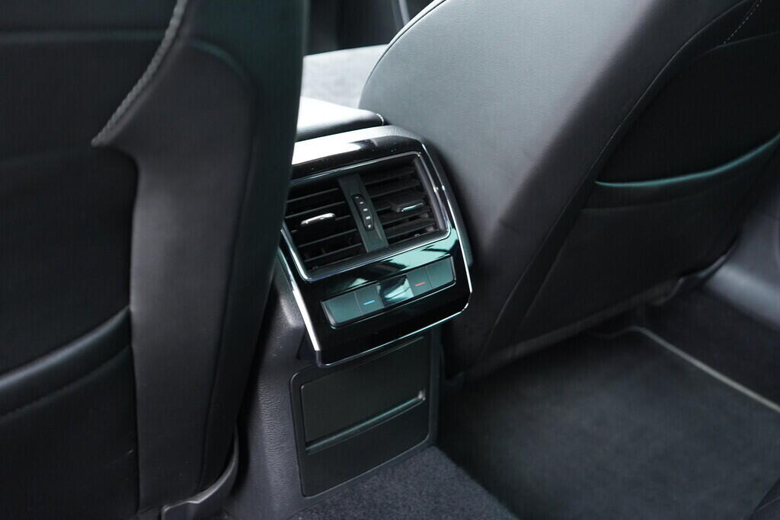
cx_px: 390
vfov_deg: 36.9
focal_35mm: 36
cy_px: 260
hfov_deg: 53.1
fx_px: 780
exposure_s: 1/40
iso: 1600
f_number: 2.8
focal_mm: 24
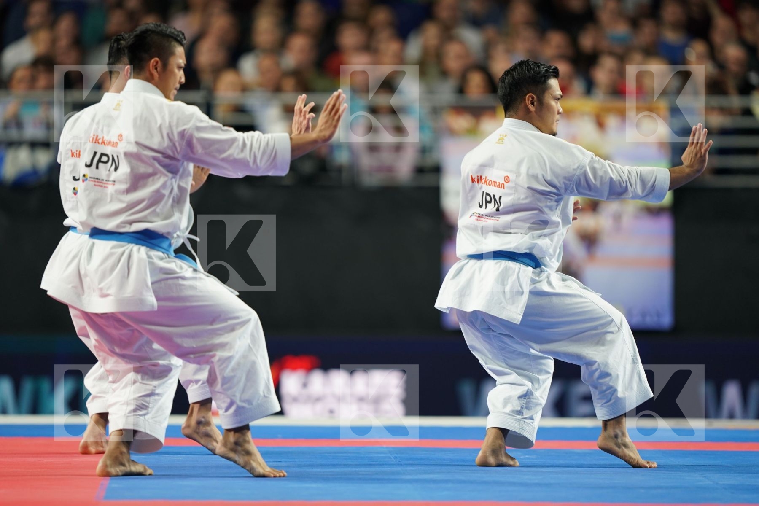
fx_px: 8433
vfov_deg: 3.4
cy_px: 253
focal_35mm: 400
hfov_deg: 5.2
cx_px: 380
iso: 800
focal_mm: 400
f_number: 2.8
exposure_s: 1/320
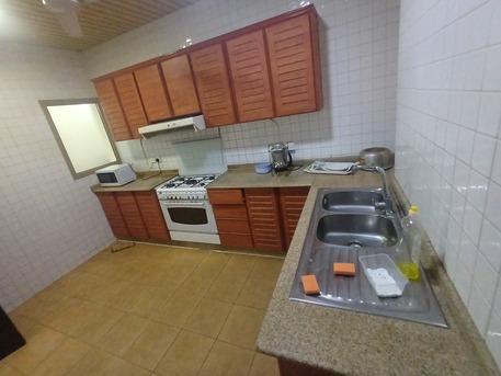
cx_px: 250
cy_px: 188
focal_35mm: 16
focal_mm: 1.64
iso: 400
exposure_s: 1/25
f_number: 2.2
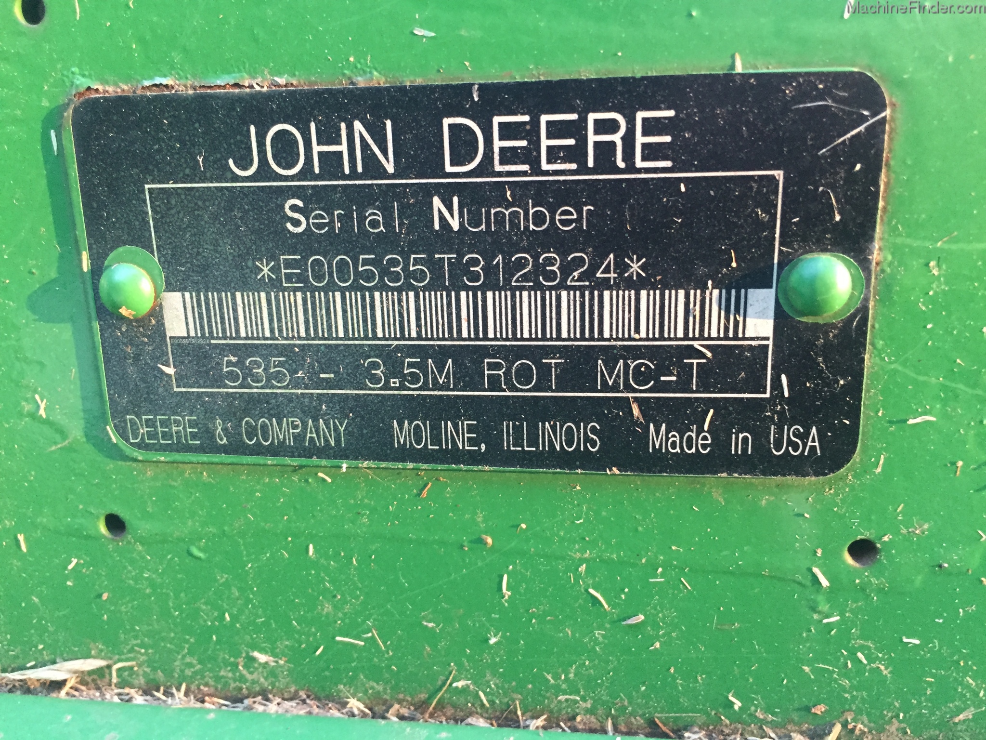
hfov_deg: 61.7
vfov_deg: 48.2
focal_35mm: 29
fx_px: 826
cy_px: 370
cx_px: 493
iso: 160
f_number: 2.2
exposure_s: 1/30
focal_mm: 4.15
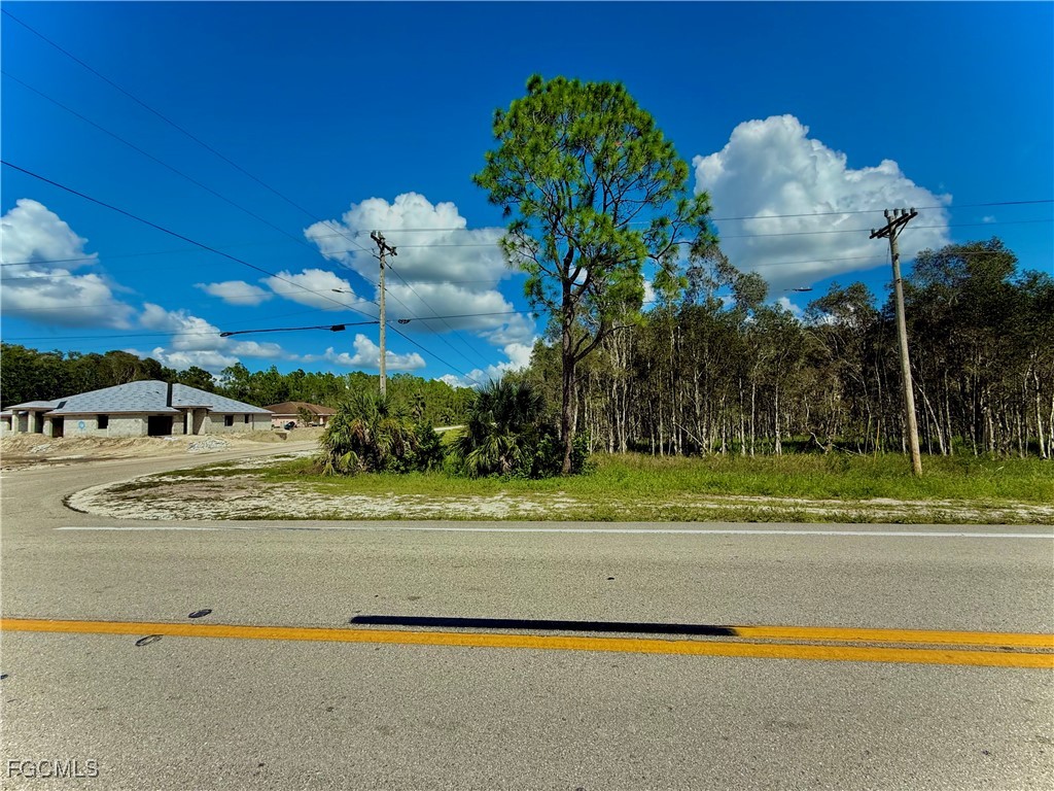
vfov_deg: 85.7
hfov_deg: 102.1
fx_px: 426
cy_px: 396
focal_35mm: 14
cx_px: 527
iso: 50
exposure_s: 1/2976
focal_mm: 2.22
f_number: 2.2
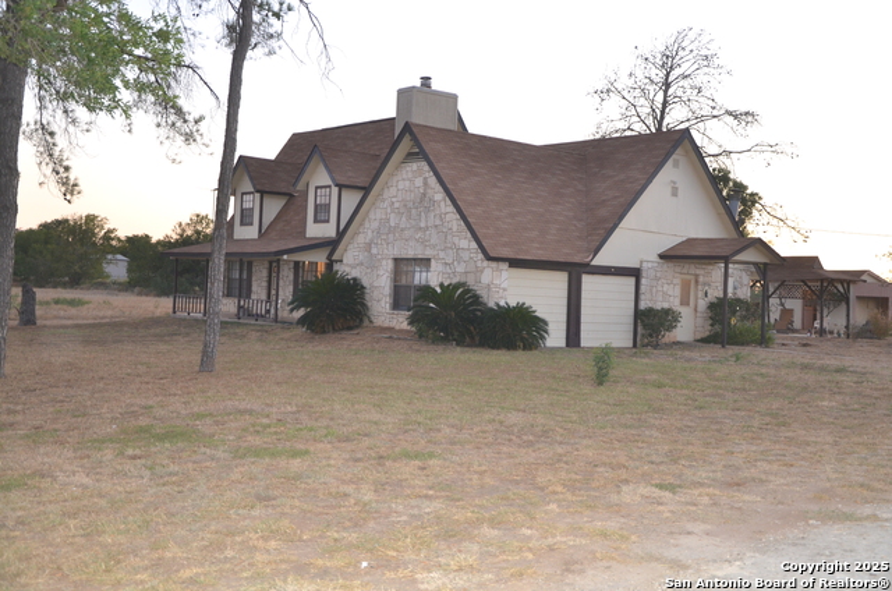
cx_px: 446
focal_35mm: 45
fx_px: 1113
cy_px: 296
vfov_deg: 29.7
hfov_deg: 43.7
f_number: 4.2
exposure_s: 1/60
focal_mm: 30
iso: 800
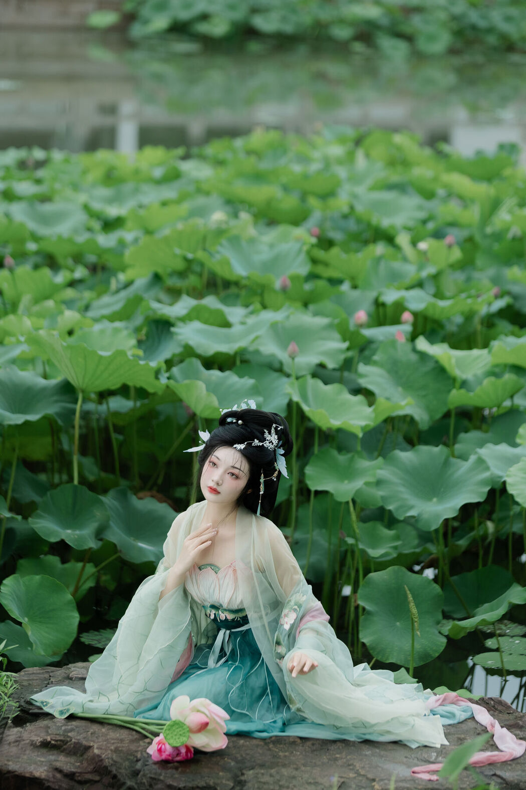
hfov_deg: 10.5
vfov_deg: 15.8
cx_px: 263
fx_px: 2849
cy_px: 395
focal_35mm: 130
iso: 100
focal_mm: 130
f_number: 2.8
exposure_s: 1/640
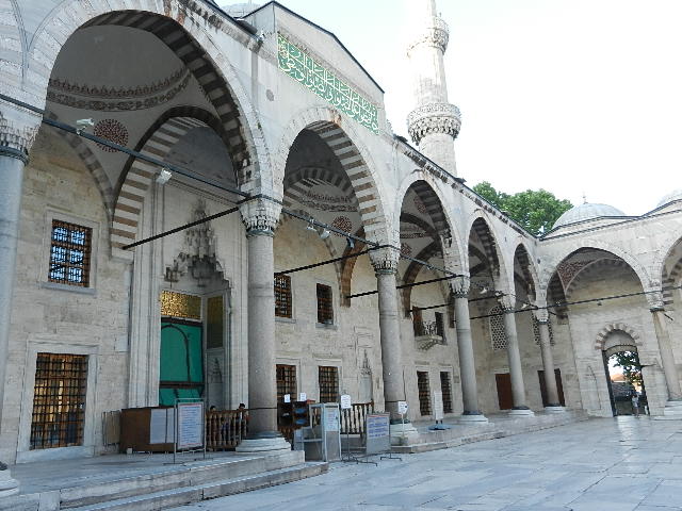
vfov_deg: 48.2
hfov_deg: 61.7
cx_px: 341
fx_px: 571
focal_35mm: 29
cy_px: 256
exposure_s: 1/160
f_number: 3.6
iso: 160
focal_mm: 5.1
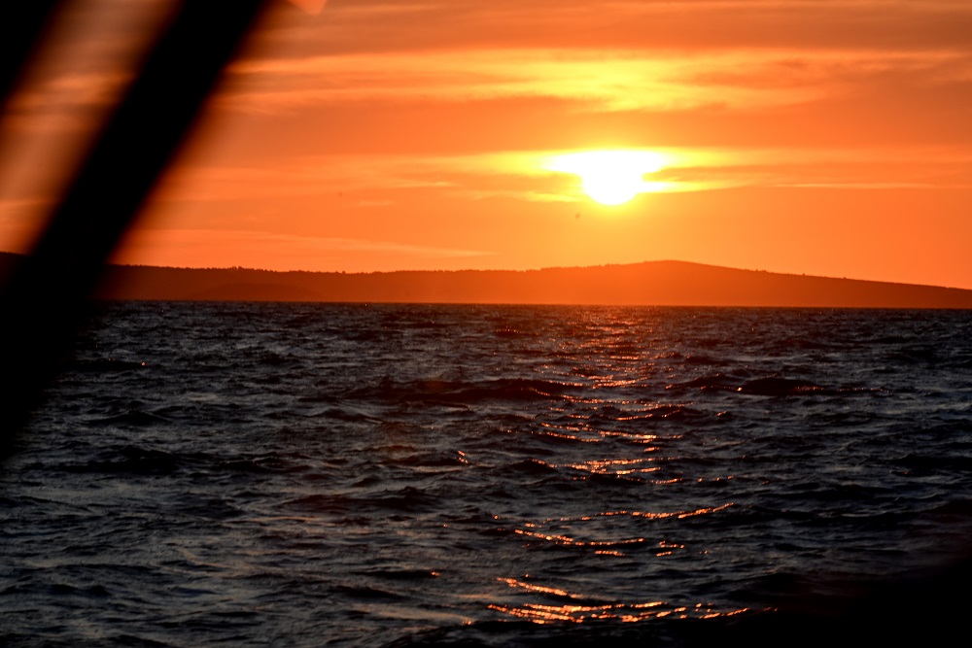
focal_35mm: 220
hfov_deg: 9.4
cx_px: 486
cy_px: 324
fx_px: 5940
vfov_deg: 6.2
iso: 450
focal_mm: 220
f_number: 16
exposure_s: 1/250
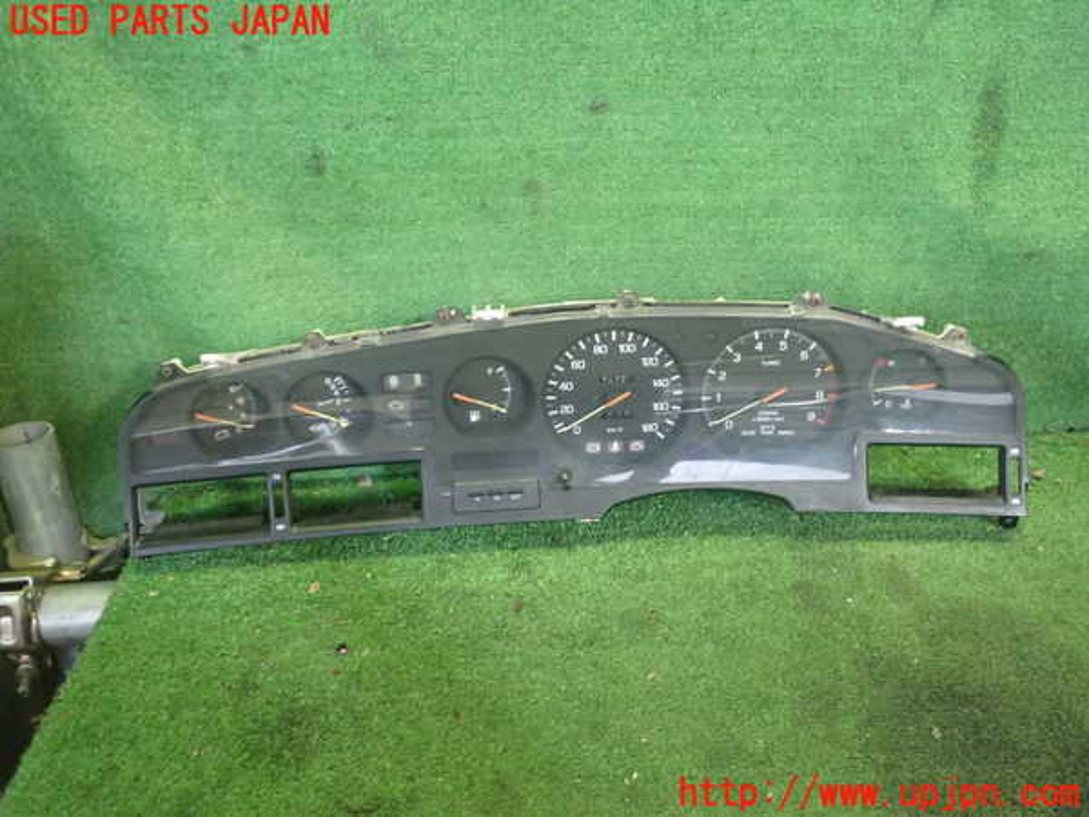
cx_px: 544
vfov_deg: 46.8
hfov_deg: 60.0
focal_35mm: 30
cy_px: 408
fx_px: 944
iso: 1000
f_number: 2.3
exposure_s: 1/50
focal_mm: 5.4
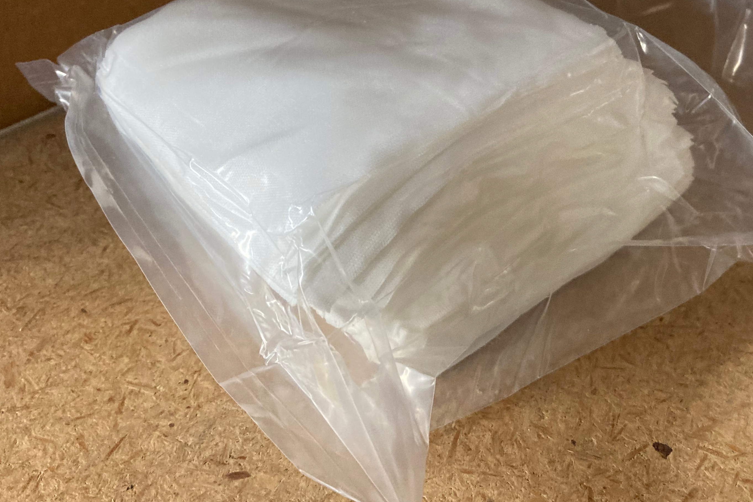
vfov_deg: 30.9
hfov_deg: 44.9
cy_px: 163
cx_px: 490
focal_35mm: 43
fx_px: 899
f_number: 1.8
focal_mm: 3.99
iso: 400
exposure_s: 1/35
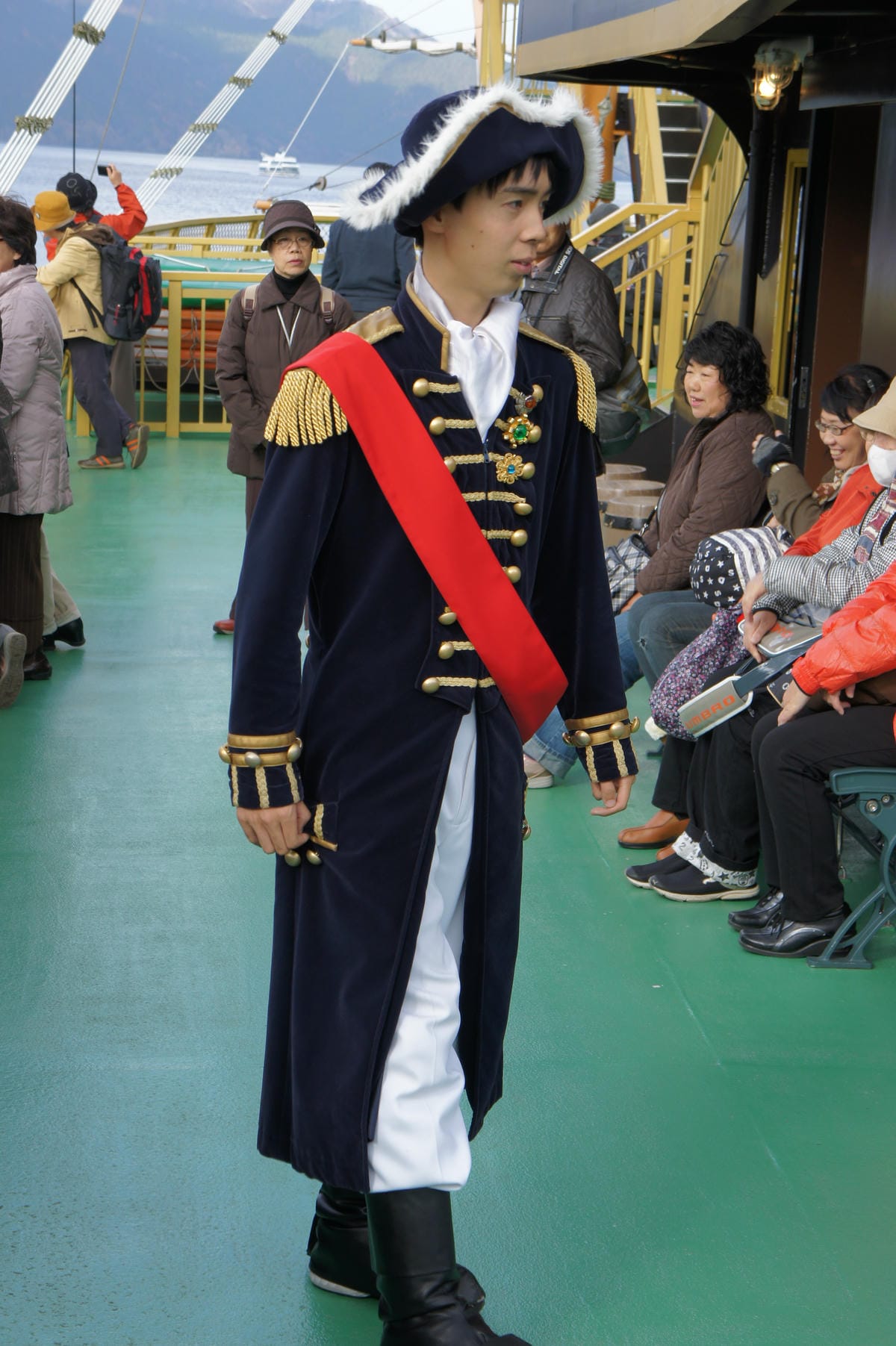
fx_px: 2616
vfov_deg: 28.9
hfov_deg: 19.4
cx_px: 448
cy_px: 673
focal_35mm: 70
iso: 200
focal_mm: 47
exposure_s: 1/160
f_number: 6.3
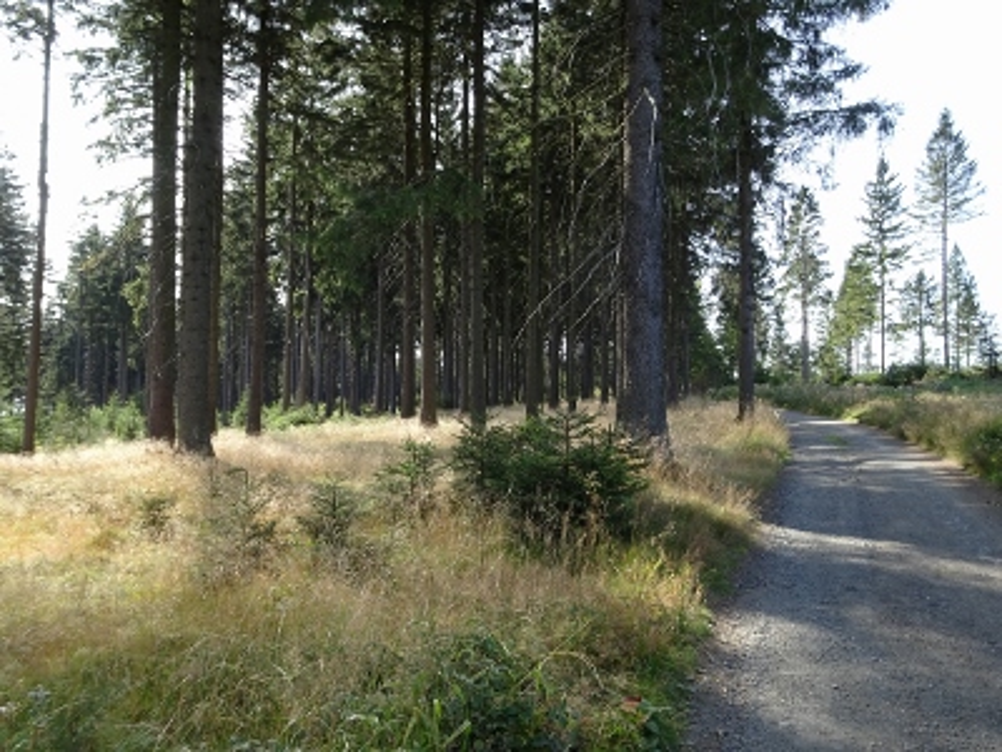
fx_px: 753
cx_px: 501
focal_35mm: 26
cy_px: 376
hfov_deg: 67.3
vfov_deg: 53.1
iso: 80
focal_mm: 4.45
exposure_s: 1/125
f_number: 3.5
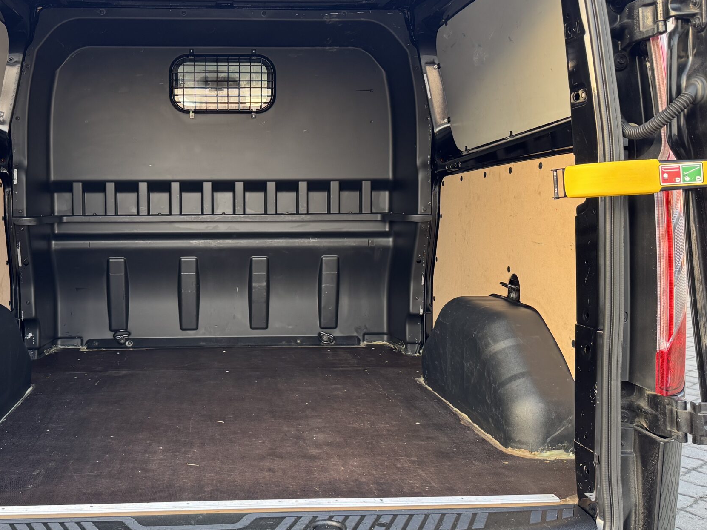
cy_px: 235
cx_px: 237
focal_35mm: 37
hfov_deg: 49.3
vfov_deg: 38.6
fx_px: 756
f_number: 1.78
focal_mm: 6.76
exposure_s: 1/121
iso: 125
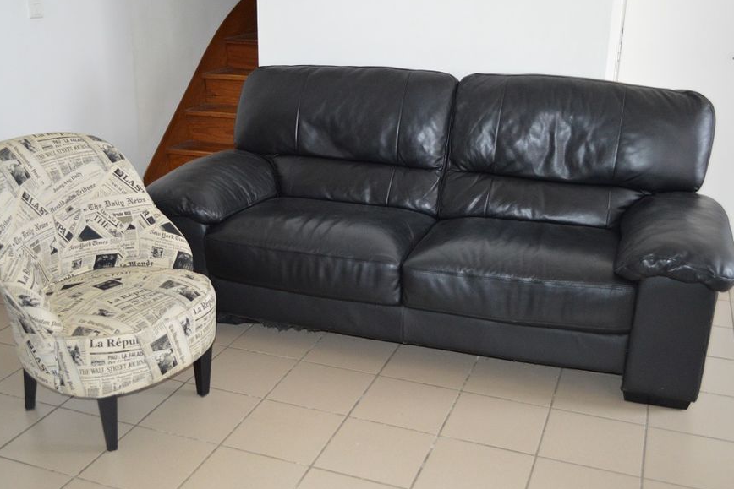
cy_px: 244
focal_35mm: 38
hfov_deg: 50.7
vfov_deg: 35.1
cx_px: 345
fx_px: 775
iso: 1600
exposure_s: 1/60
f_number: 4
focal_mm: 22
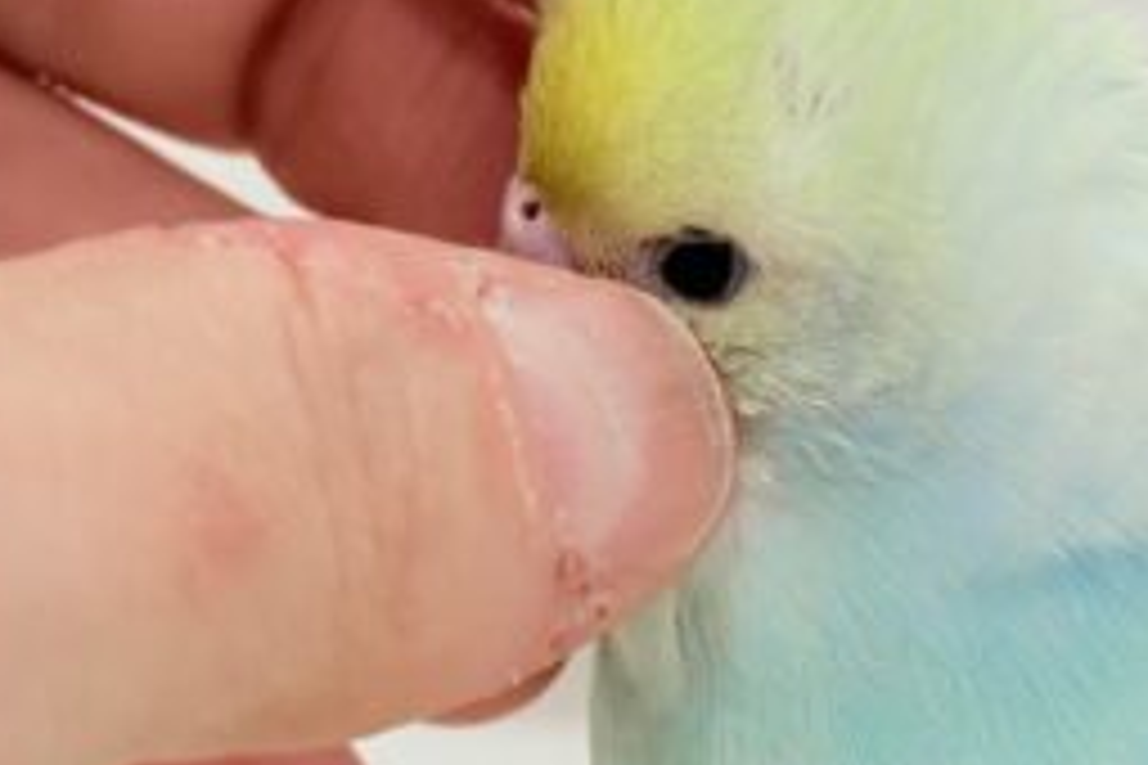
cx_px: 945
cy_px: 446
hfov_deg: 15.0
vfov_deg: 10.1
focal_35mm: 136
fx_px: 4337
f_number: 1.6
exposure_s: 1/100
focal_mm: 5.96
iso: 100
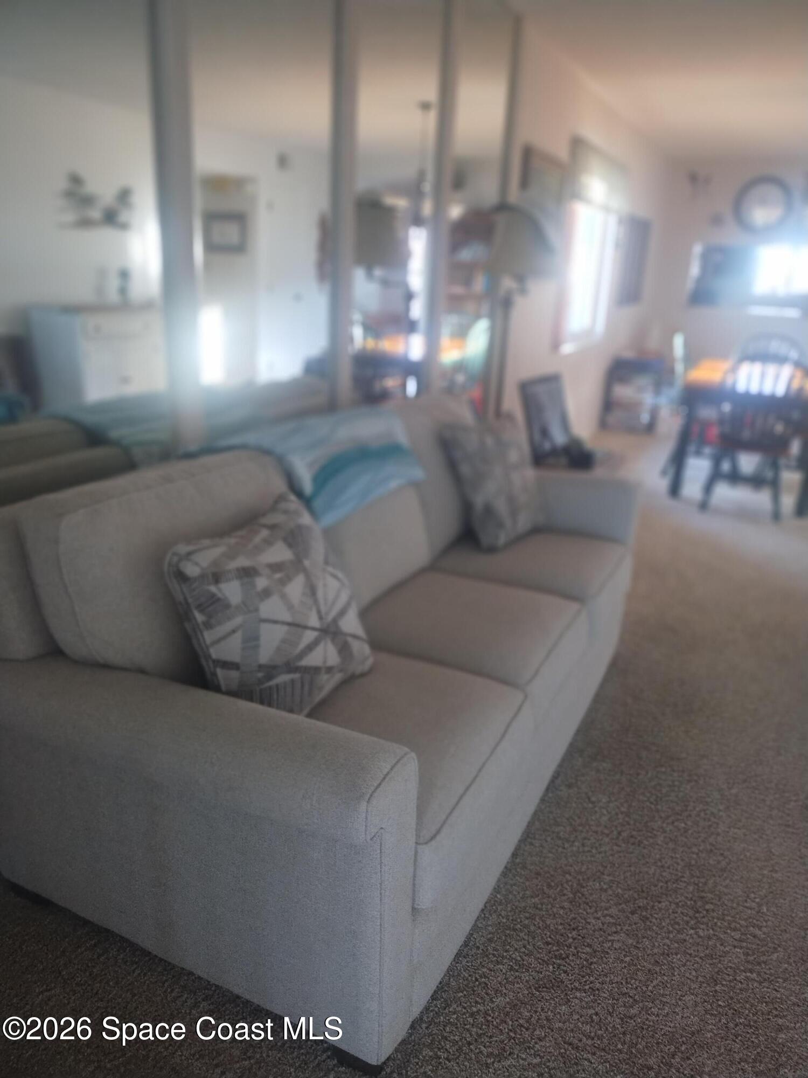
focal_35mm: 25
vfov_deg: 69.4
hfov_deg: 54.9
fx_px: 778
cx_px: 404
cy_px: 539
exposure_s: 1/30
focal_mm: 4.71
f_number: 1.7
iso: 163
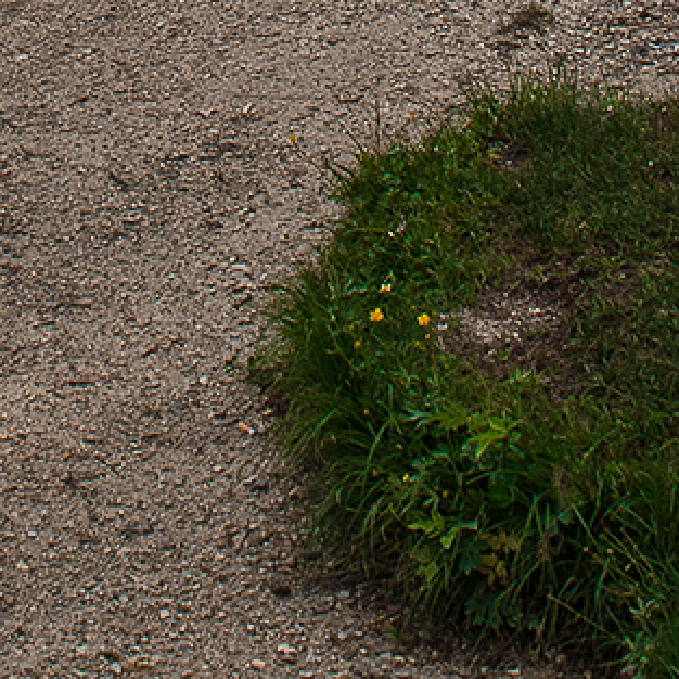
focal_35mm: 130
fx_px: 2885
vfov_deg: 11.7
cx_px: 69
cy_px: -781
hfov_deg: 13.3
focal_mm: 20
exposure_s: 1/500
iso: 400
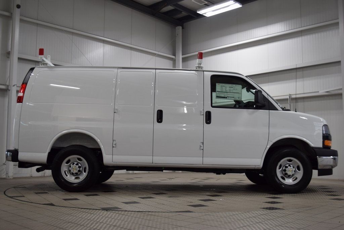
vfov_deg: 34.2
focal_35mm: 39
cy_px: 115
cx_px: 172
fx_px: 373
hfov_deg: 49.5
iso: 400
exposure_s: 1/80
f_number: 4.2
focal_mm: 26
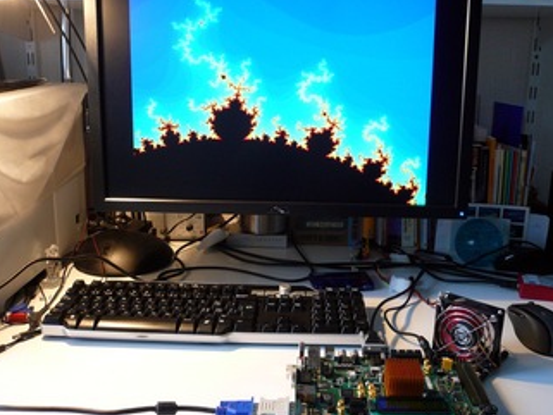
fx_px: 543
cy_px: 204
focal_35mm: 34
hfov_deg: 53.9
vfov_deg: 41.8
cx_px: 298
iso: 100
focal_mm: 4.6
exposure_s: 1/15
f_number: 2.8
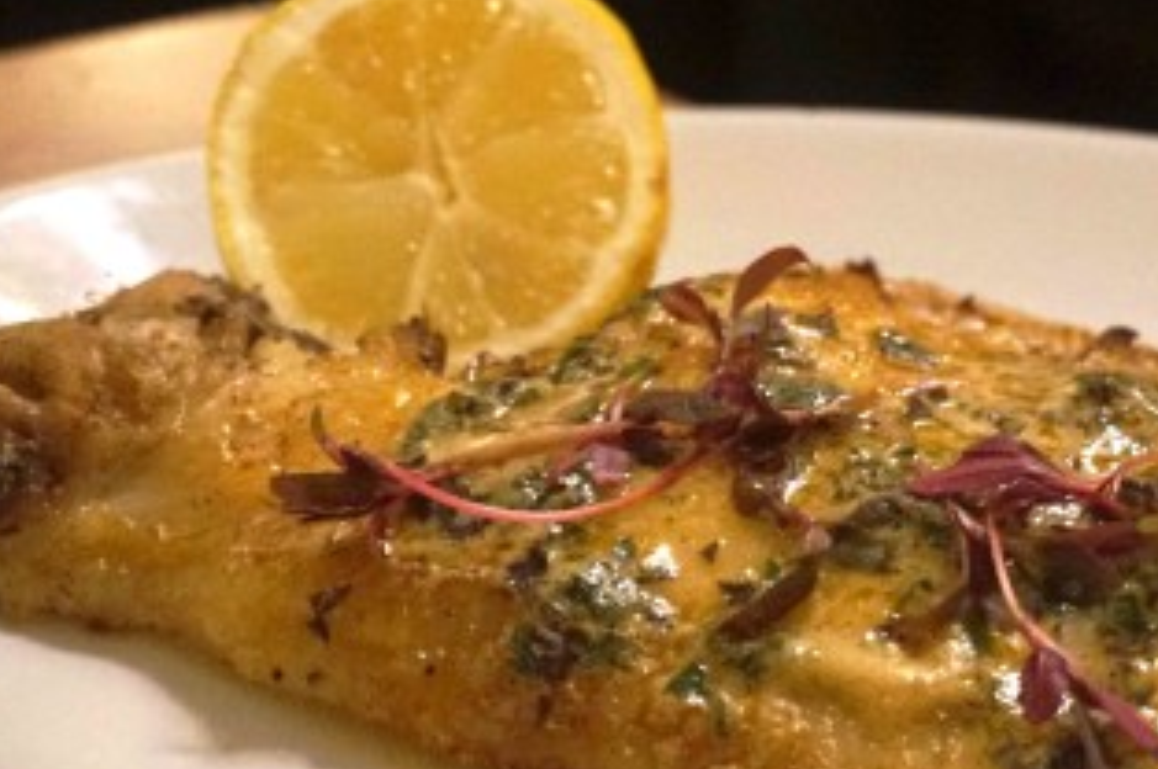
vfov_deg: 14.3
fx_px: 3051
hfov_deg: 21.0
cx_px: 1062
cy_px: 556
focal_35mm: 95
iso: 3200
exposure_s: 1/5
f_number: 5
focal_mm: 33
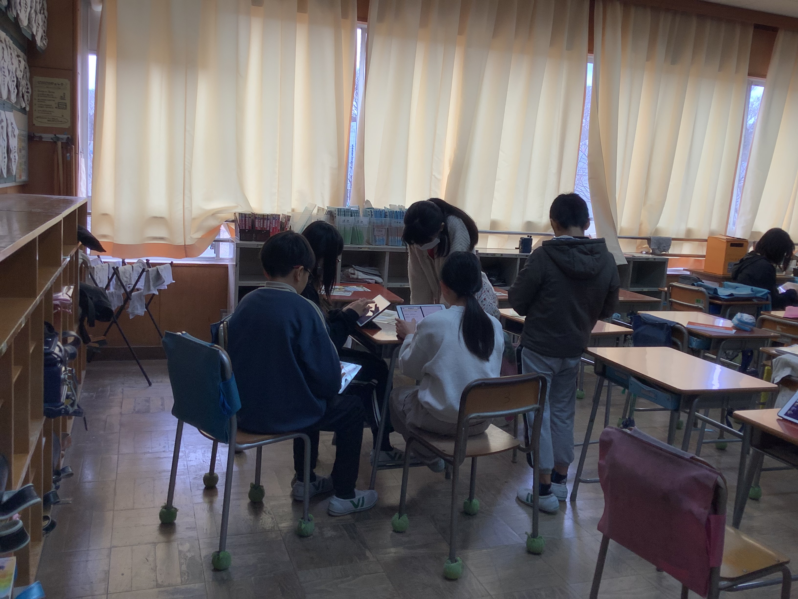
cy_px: 300
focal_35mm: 31
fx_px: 715
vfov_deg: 45.4
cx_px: 399
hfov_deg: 58.4
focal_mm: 3.3
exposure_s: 1/100
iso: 50
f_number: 2.4
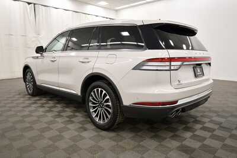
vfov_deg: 48.0
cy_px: 79
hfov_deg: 67.4
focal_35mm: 27
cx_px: 118
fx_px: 178
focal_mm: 18
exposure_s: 1/125
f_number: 5.3
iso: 800
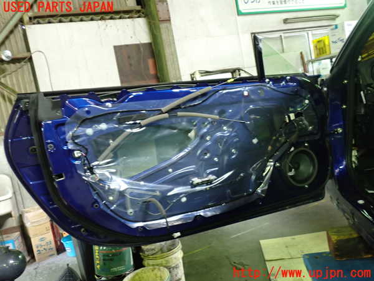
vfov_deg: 46.8
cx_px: 187
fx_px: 324
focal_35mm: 30
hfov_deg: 60.0
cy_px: 140
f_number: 2.3
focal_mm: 5.4
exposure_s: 1/30
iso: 400
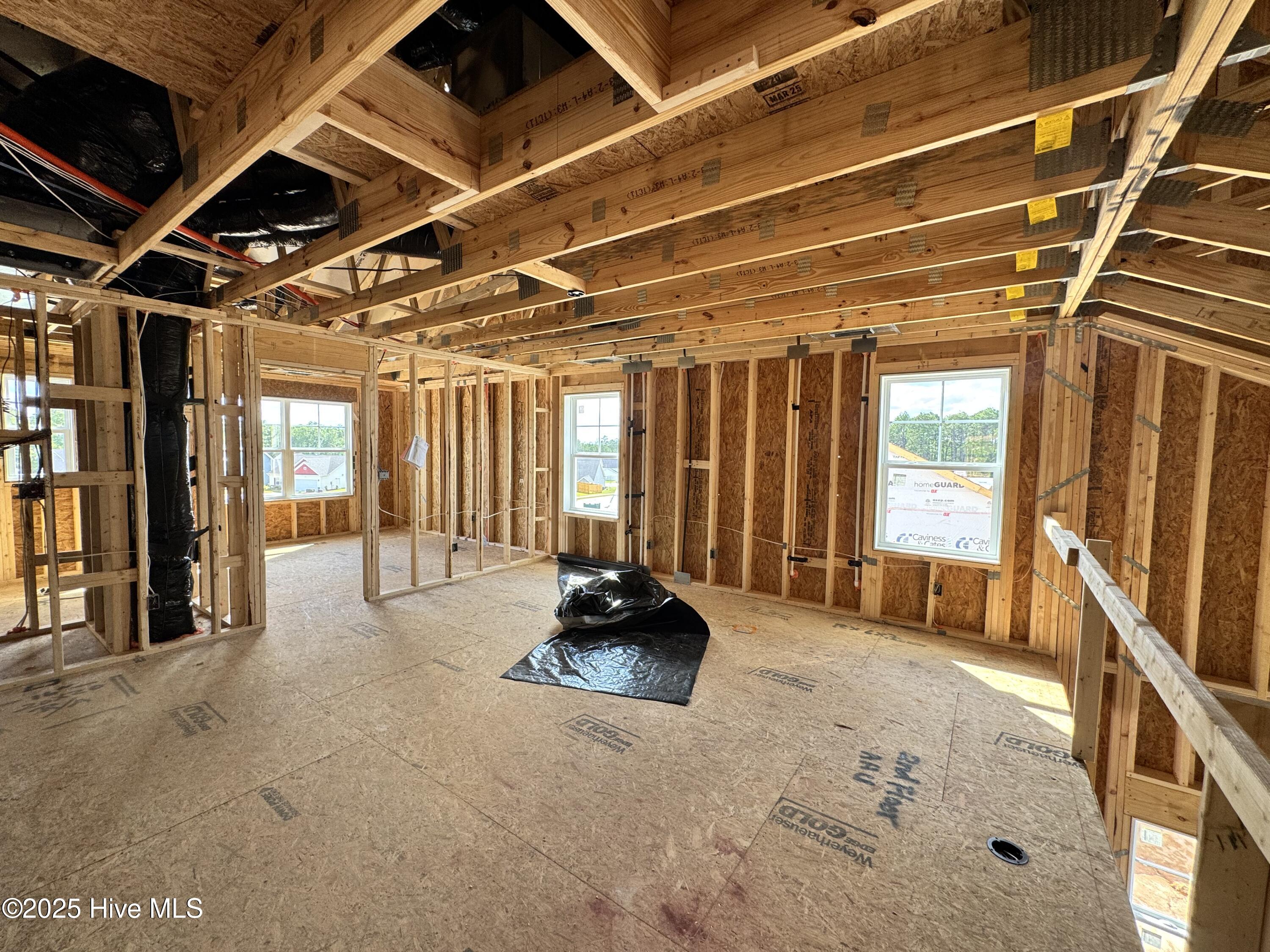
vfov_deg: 85.7
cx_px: 635
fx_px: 514
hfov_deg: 102.1
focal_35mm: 14
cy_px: 476
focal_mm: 2.22
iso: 64
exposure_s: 1/99
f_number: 2.2
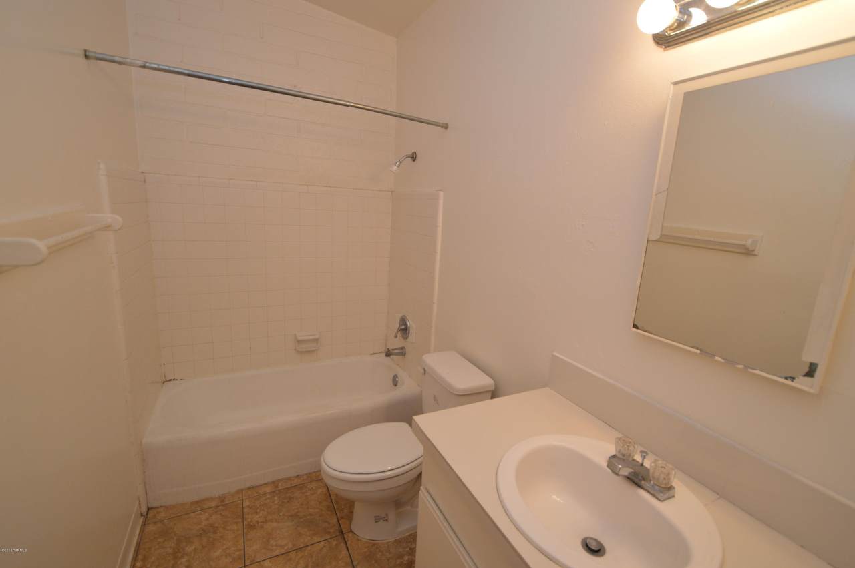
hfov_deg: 100.4
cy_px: 284
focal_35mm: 15
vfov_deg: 77.2
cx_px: 428
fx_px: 356
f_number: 4
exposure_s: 1/60
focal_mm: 10
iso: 400
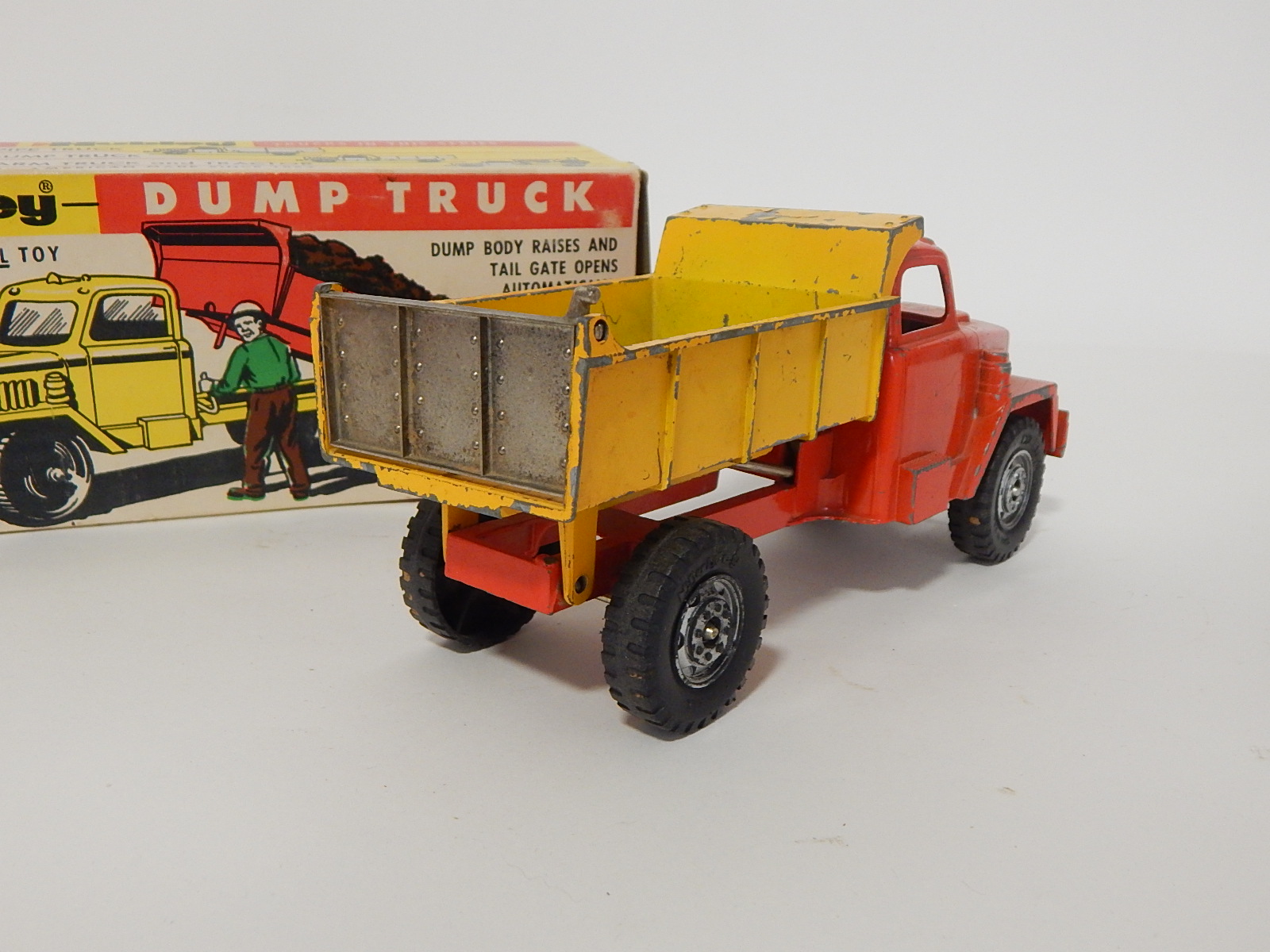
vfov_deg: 41.8
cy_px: 476
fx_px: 1247
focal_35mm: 34
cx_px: 635
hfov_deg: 54.0
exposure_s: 1/60
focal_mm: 6.1
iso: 400
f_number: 3.3
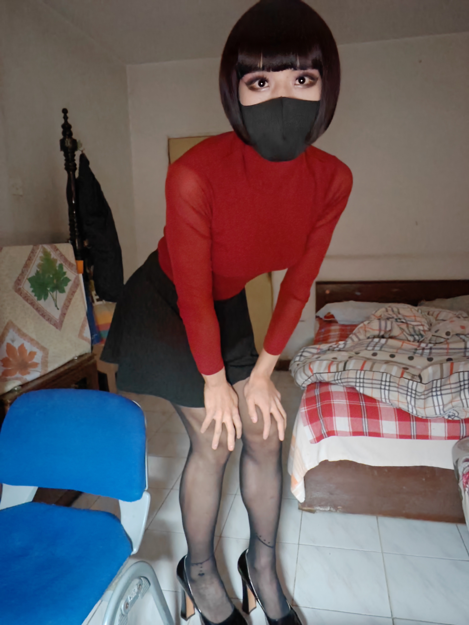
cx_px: 234
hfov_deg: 53.1
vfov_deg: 67.3
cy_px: 312
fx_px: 470
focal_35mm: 26
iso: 6400
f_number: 2.4
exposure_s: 1/11
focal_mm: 2.66
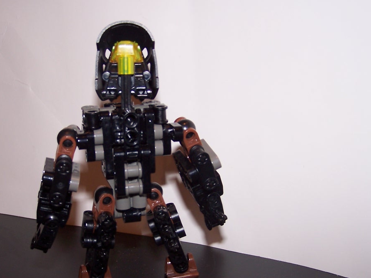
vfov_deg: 28.4
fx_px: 547
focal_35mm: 51
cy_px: 179
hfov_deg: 37.2
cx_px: 138
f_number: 2.8
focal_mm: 6.3
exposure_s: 1/60
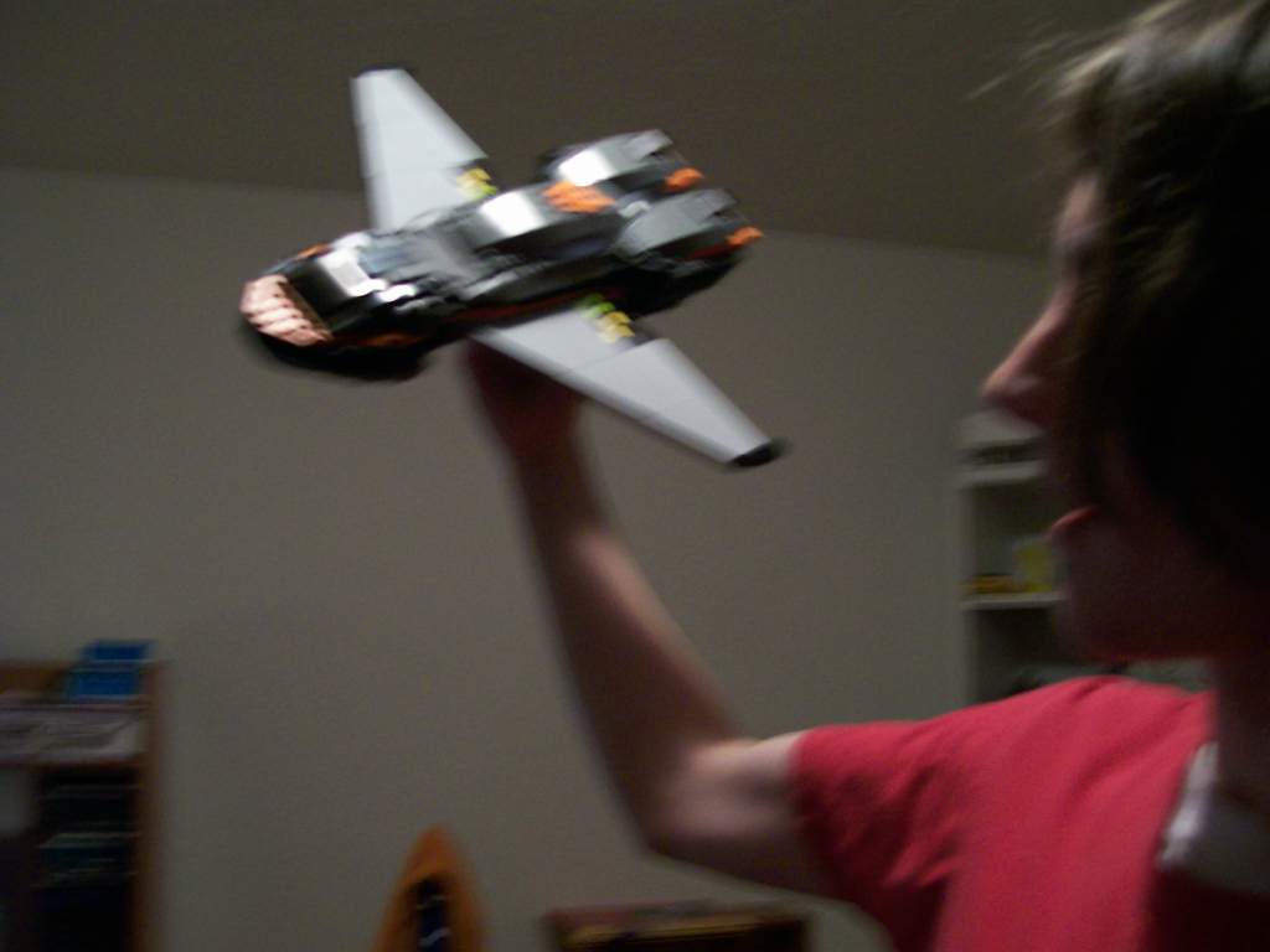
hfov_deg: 51.4
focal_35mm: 36
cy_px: 476
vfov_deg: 39.7
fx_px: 1321
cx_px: 635
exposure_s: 1/11.3
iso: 160
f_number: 2.7
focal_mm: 6
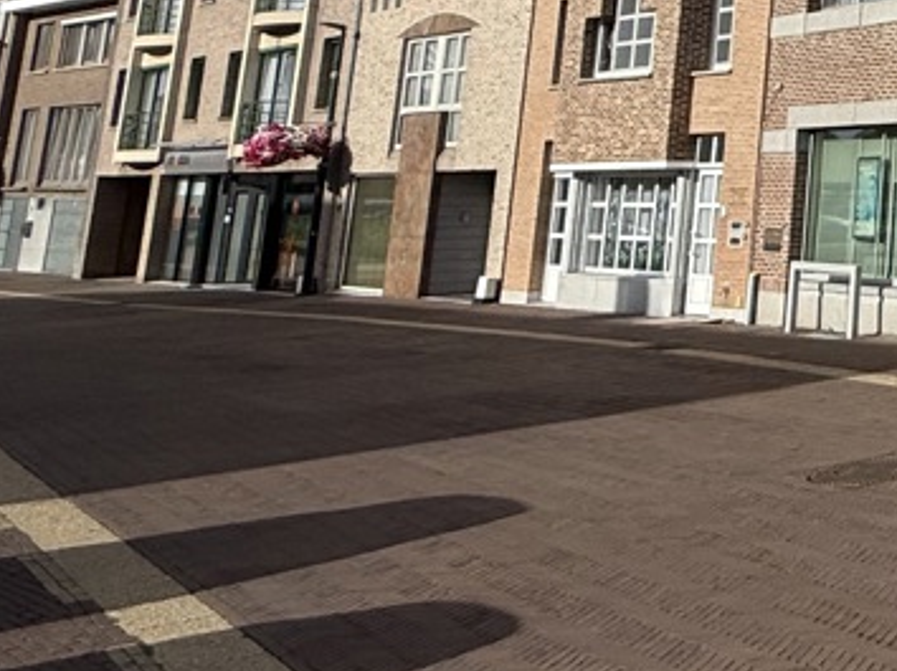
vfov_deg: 24.9
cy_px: -86
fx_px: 1398
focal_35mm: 54
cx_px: 1466
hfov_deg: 24.2
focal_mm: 2.22
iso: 50
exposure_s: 1/4762
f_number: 2.2
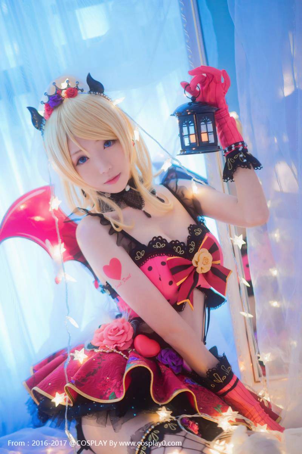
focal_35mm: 85
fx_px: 1069
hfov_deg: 16.1
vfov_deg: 23.9
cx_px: 151
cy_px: 227
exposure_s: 1/125
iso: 800
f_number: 2
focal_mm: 85
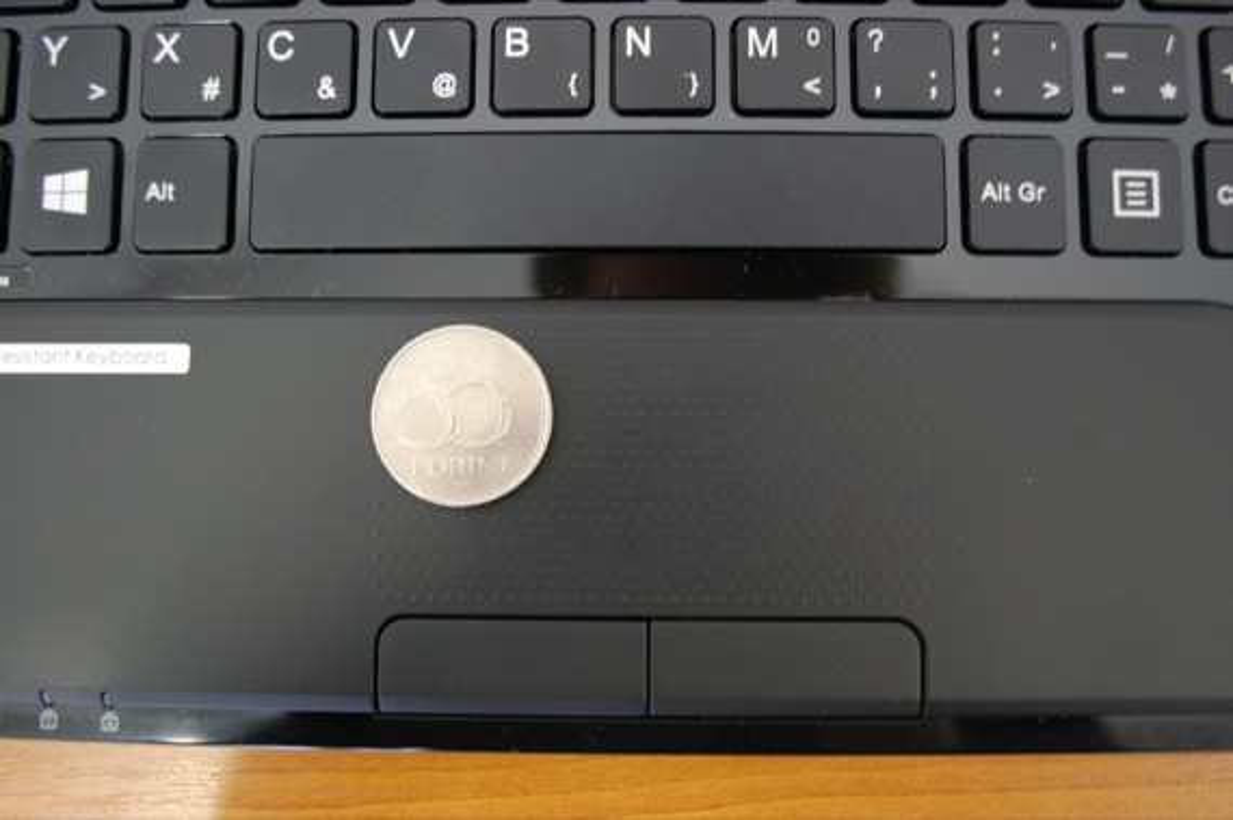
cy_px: 410
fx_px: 1129
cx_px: 616
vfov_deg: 39.9
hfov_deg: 57.3
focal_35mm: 33
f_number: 4
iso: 800
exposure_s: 1/8
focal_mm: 22
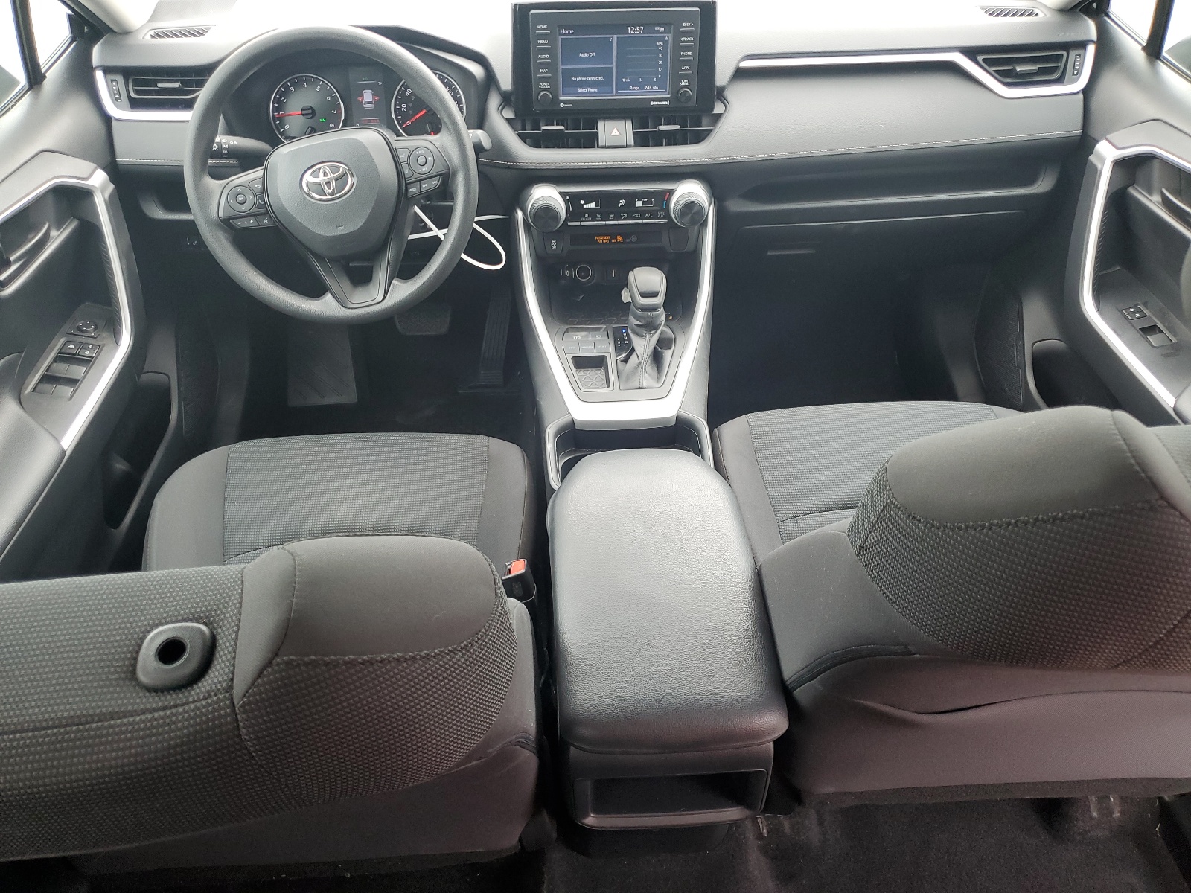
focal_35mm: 26
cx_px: 596
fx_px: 895
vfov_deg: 53.1
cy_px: 446
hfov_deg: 67.3
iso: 69
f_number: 1.5
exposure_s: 1/120
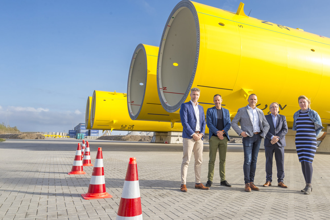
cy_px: 110
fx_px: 275
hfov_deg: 61.9
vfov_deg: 43.6
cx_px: 165
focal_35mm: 30
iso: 160
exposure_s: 1/160
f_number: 9
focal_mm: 30
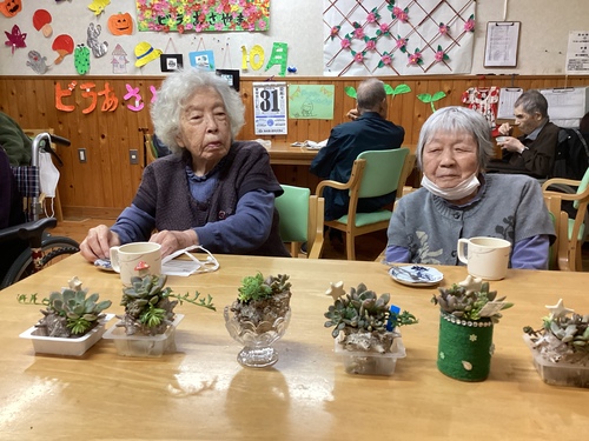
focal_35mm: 31
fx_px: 527
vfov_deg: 45.4
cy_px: 220
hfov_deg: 58.4
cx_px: 294
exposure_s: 1/60
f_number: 2.4
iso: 200
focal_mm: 3.3
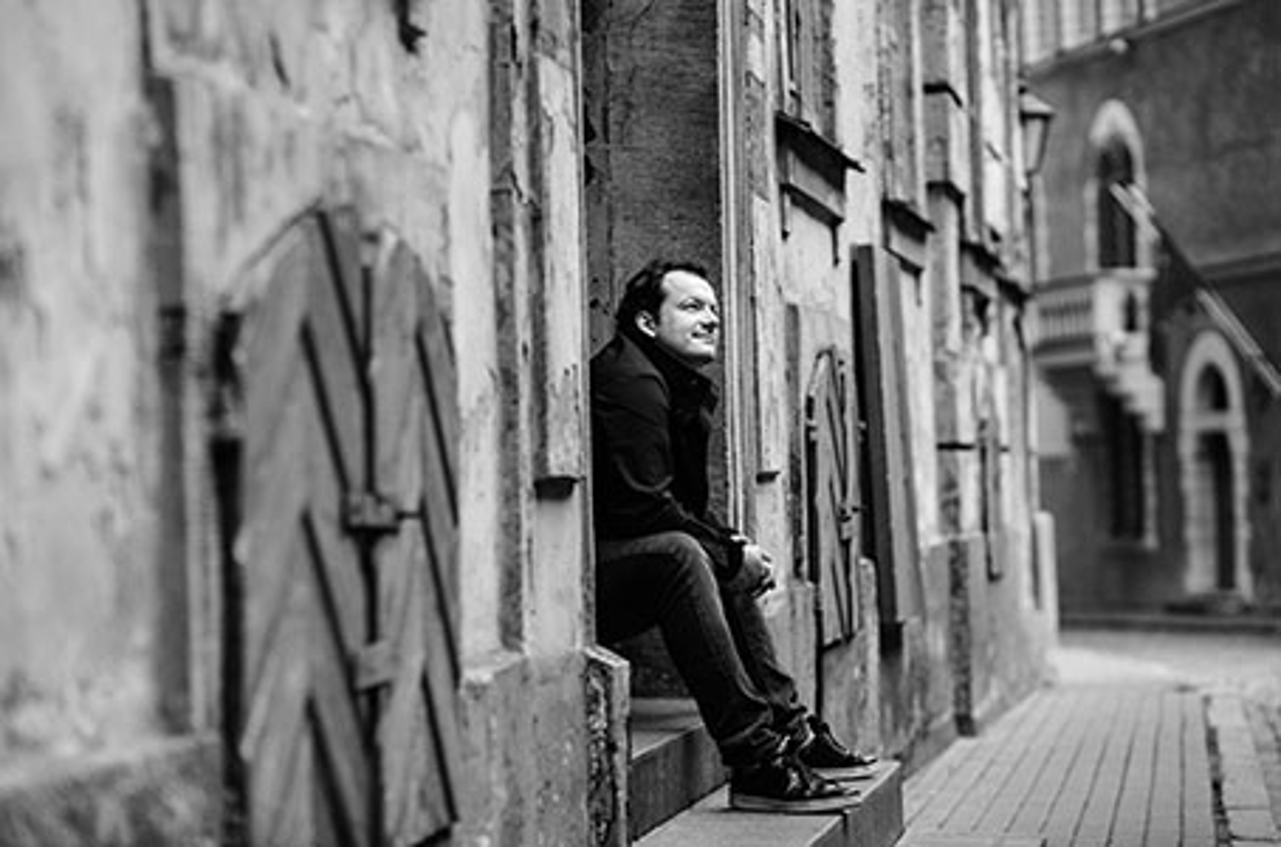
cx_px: 640
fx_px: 3548
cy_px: 424
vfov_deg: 13.6
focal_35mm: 100
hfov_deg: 20.5
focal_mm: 100
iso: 800
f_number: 2.5
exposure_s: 1/2000
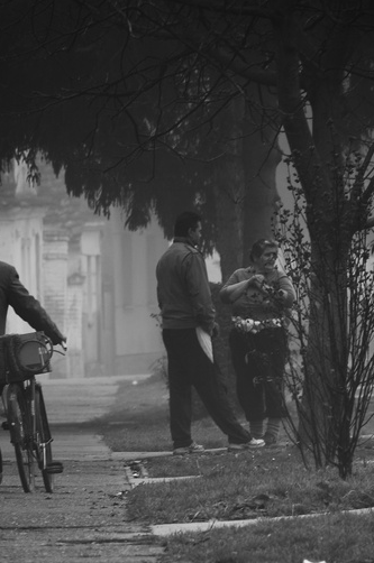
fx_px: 10085
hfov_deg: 2.1
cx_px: -11
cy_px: 352
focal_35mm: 645
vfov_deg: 3.2
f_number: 5.6
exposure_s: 1/100
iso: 100
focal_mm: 200
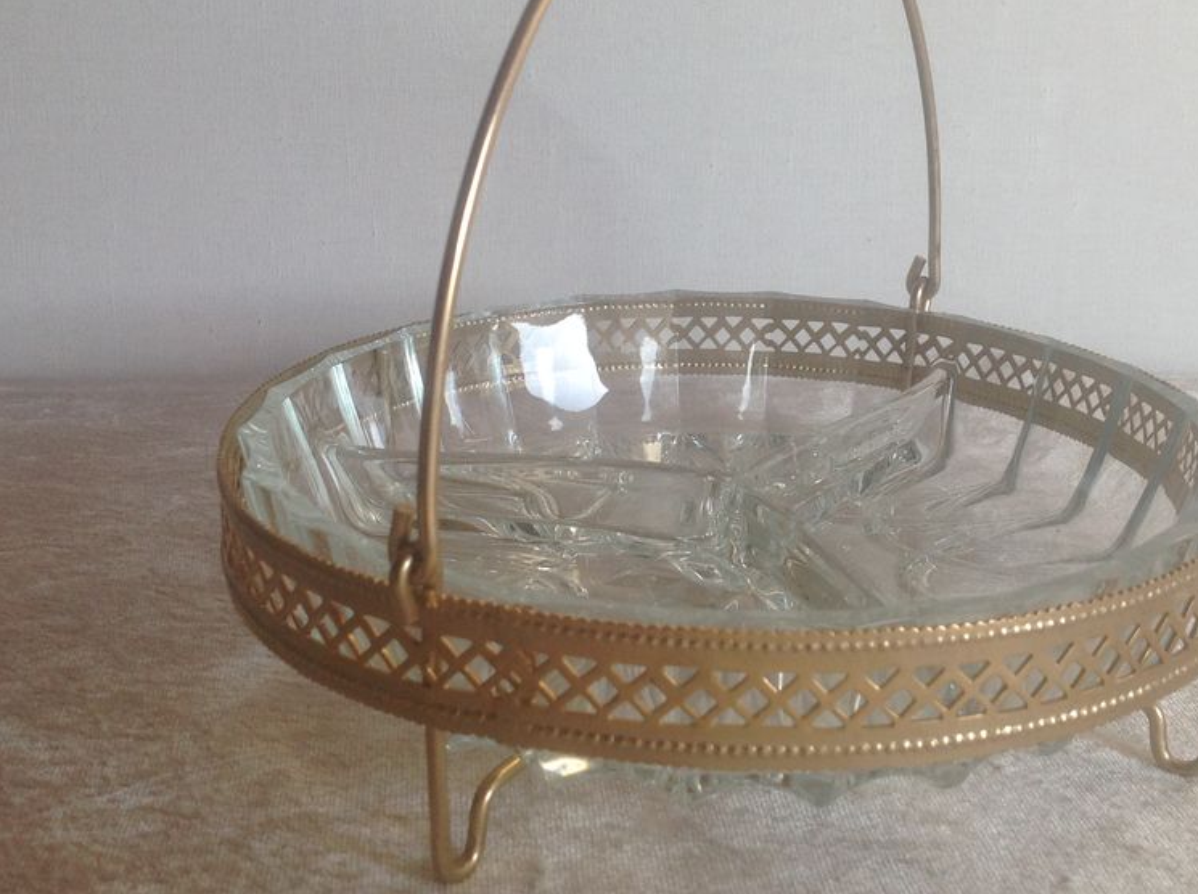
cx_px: 700
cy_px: 338
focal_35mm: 47
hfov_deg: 40.4
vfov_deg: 30.7
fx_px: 1624
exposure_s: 1/120
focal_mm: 4.28
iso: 64
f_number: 2.4
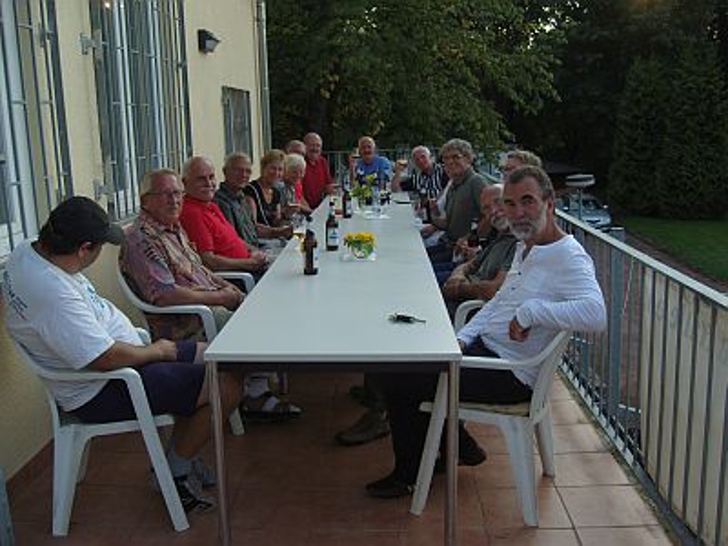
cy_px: 273
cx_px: 364
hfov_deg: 54.0
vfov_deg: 41.8
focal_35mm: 34
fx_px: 715
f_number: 2.8
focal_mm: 7.3
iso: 100
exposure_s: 1/320
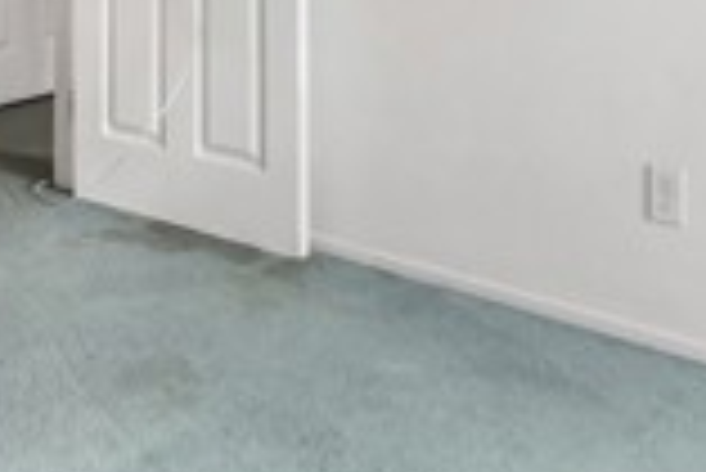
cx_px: 225
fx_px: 1197
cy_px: -155
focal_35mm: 61
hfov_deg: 32.5
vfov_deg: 20.3
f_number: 7.1
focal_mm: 10
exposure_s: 1/5
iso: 320
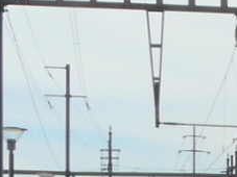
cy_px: 262
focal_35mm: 128
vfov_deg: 11.1
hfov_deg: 13.1
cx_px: 487
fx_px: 876
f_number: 7.1
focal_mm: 4.7
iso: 100
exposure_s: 1/320
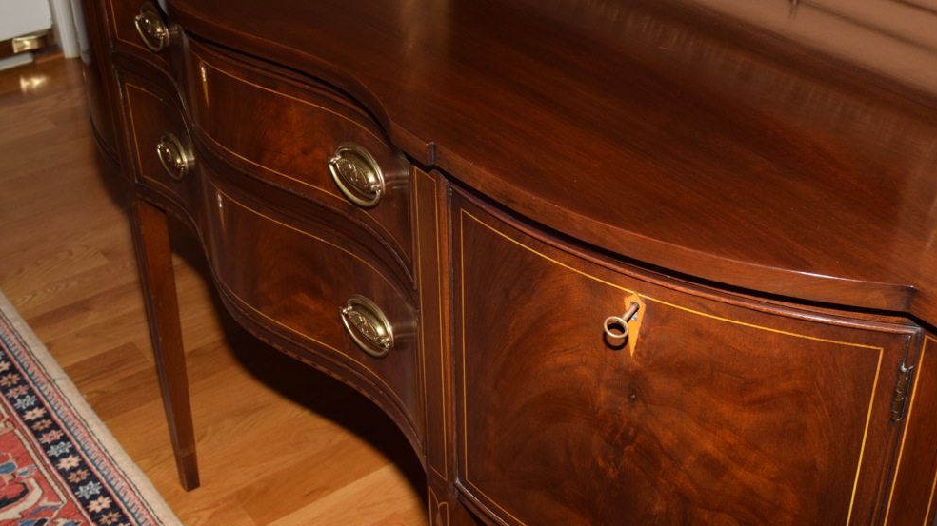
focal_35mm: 50
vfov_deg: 24.1
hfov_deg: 41.7
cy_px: 226
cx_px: 474
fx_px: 1230
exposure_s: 1/60
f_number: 8
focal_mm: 31
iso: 100
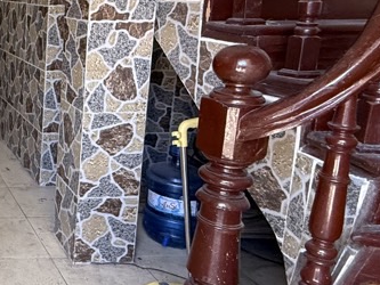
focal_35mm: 43
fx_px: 472
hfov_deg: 32.5
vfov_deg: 32.9
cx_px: -119
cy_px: 67
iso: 400
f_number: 2.2
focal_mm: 2.22
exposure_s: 1/82
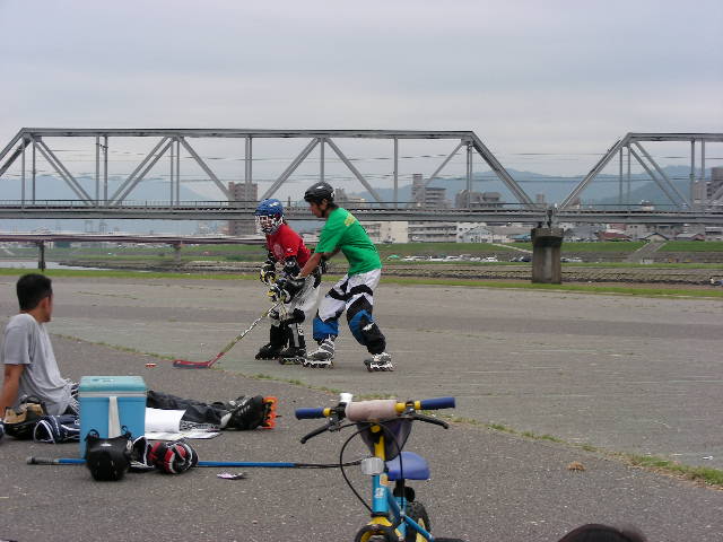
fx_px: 1462
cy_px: 271
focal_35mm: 70
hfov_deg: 27.8
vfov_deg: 21.0
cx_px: 362
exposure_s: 1/180
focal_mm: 11.7
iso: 50
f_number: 4
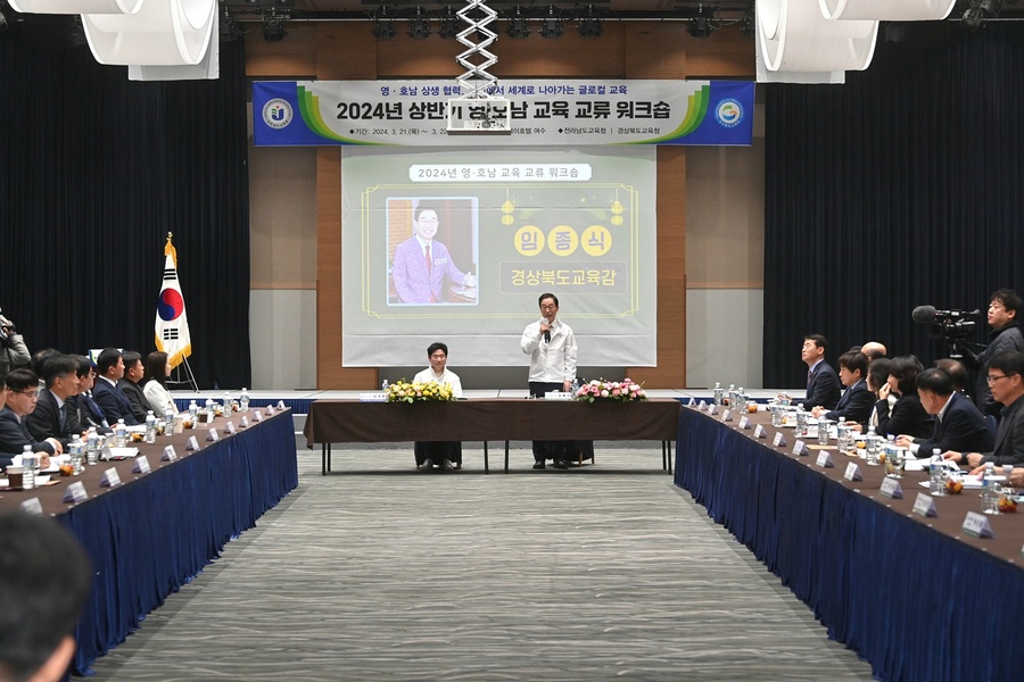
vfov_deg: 19.5
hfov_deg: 28.8
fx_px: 1991
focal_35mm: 70
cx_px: 512
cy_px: 341
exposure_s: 1/200
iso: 3200
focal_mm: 70
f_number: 5
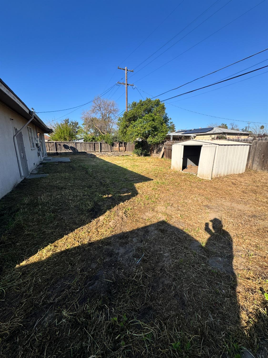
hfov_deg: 85.7
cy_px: 179
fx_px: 145
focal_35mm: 14
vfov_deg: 102.1
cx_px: 134
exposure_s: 1/1034
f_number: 2.2
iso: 40
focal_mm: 2.22
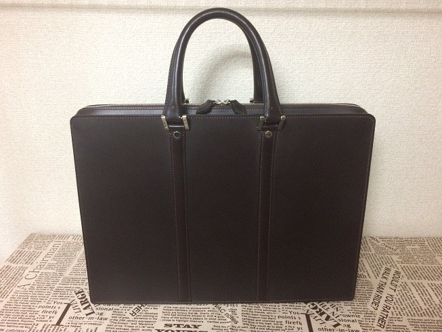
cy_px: 166
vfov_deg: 48.2
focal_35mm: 29
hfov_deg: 61.7
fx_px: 370
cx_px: 221
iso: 320
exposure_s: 1/24
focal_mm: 4.15
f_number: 2.2
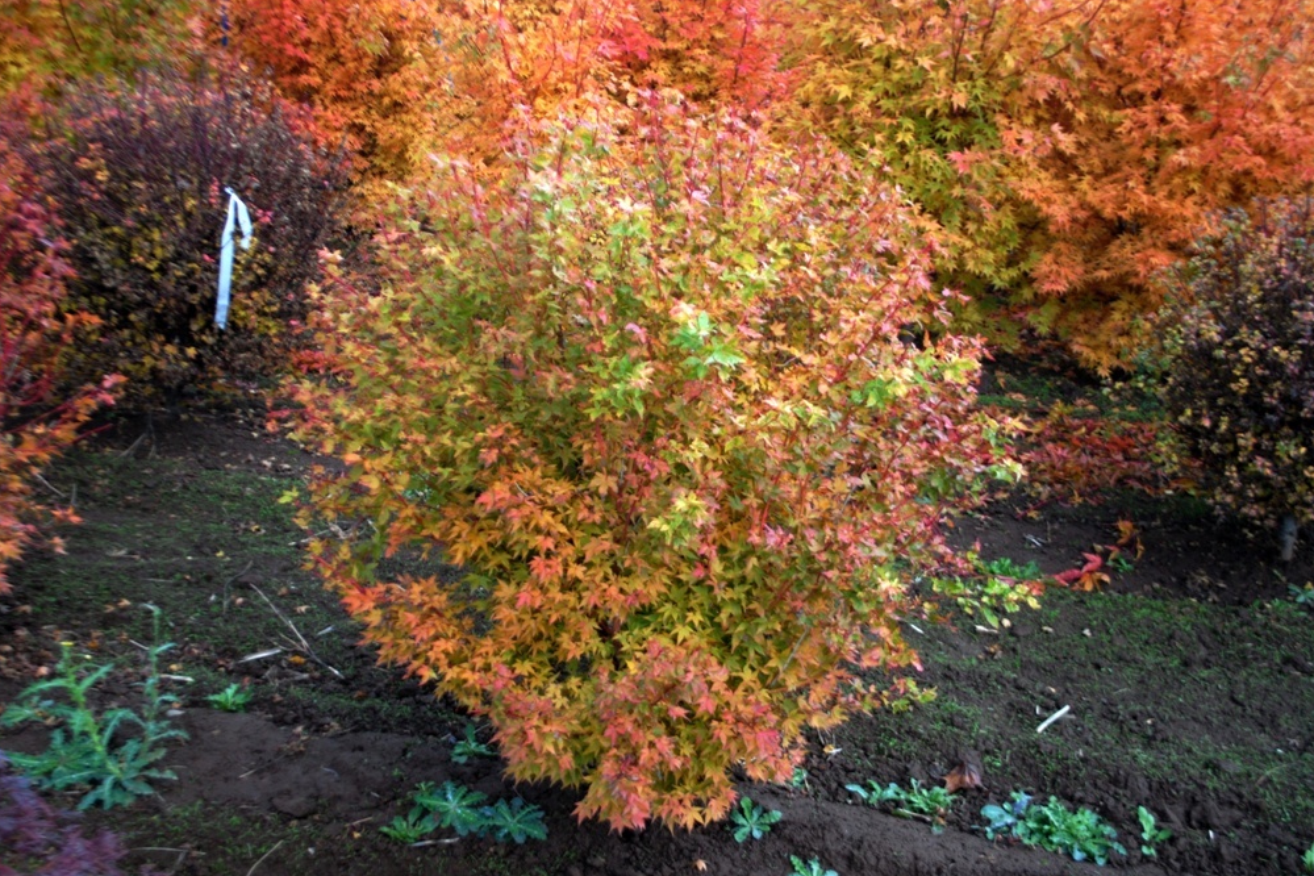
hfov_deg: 48.5
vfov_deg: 33.4
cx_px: 656
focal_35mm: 40
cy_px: 444
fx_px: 1460
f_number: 4.2
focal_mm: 26
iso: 360
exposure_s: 1/125
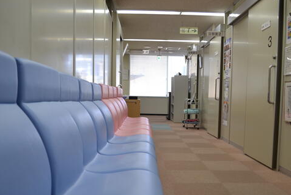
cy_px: 121
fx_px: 275
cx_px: 153
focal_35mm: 34
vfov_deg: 38.7
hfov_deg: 55.7
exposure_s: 1/60
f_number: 4
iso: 400
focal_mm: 18
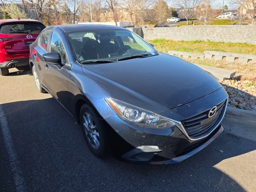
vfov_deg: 58.9
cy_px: 96
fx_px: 170
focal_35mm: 23
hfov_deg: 73.9
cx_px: 128
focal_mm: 6.3
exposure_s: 1/2476
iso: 80
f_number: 1.7
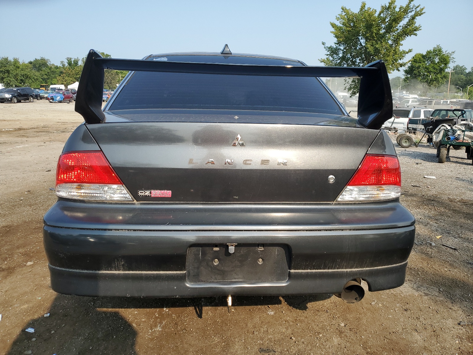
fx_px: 355
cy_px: 178
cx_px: 236
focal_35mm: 26
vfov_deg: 53.1
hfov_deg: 67.3
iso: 50
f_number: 1.5
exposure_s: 1/2000
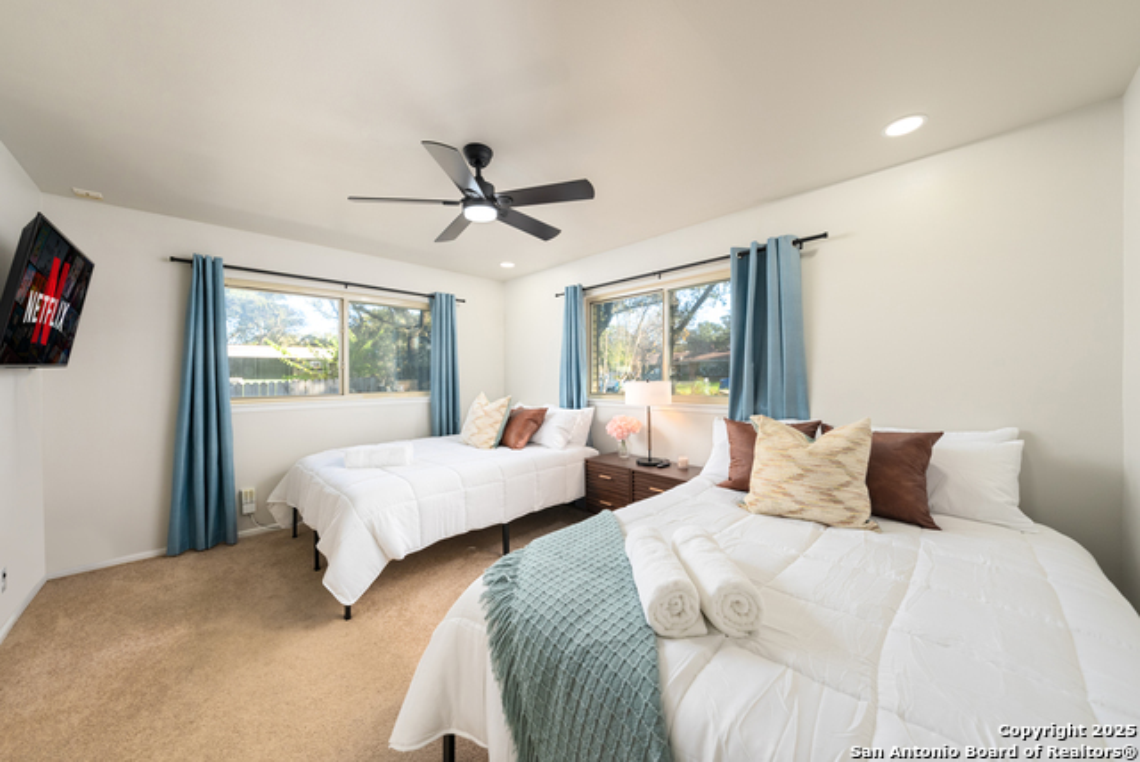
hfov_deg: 112.6
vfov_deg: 90.1
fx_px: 380
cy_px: 381
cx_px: 570
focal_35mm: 12
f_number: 6.3
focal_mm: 12
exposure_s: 1/200
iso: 500
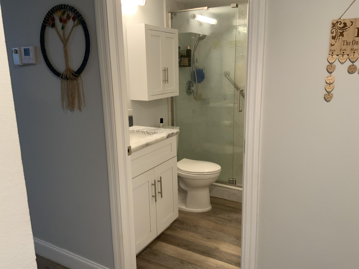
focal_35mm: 29
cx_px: 180
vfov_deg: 48.2
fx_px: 301
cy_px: 134
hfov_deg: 61.7
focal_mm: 3
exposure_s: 1/60
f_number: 1.8
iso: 100
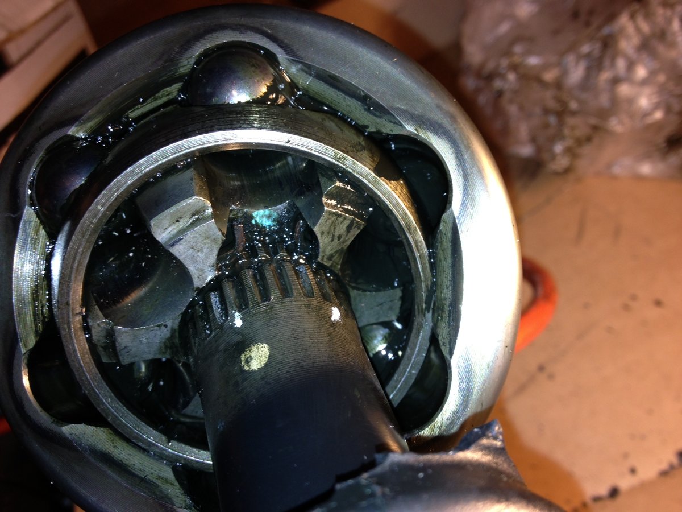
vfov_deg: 40.7
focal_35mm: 35
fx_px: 690
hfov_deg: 52.6
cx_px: 341
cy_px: 256
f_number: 2.4
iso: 50
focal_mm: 4.28
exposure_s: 1/47
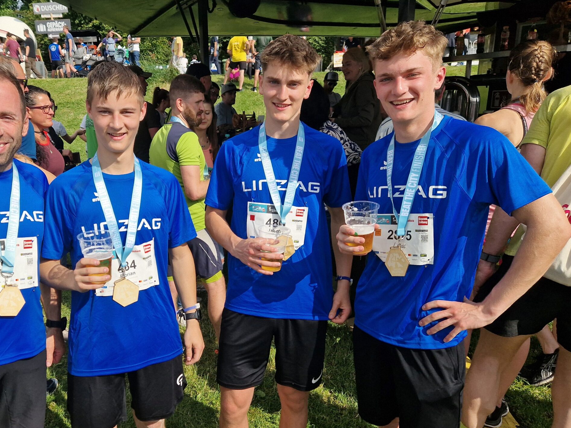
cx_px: 217
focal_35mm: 31
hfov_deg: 57.7
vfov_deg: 45.2
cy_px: 259
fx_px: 511
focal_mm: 5.4
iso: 50
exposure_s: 1/2792
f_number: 1.8
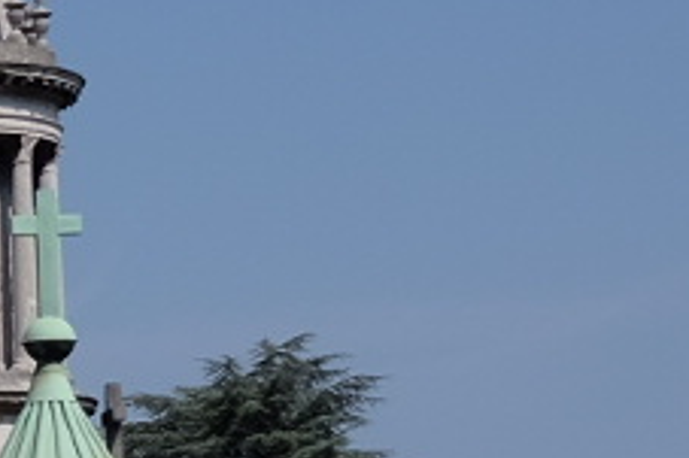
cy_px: 640
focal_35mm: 243
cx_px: -1536
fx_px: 4647
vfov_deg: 5.6
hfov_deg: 7.3
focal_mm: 20.8
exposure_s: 1/2000
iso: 100
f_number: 4
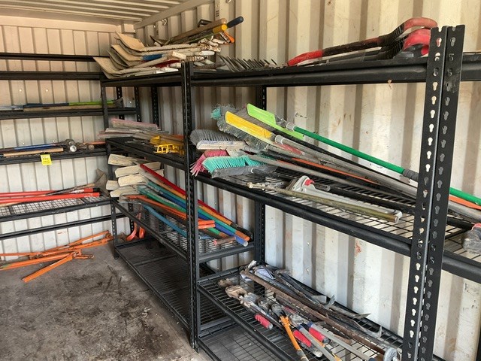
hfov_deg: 61.7
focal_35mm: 29
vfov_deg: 48.2
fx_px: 403
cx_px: 240
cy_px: 180
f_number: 1.8
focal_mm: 3
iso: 125
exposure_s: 1/50
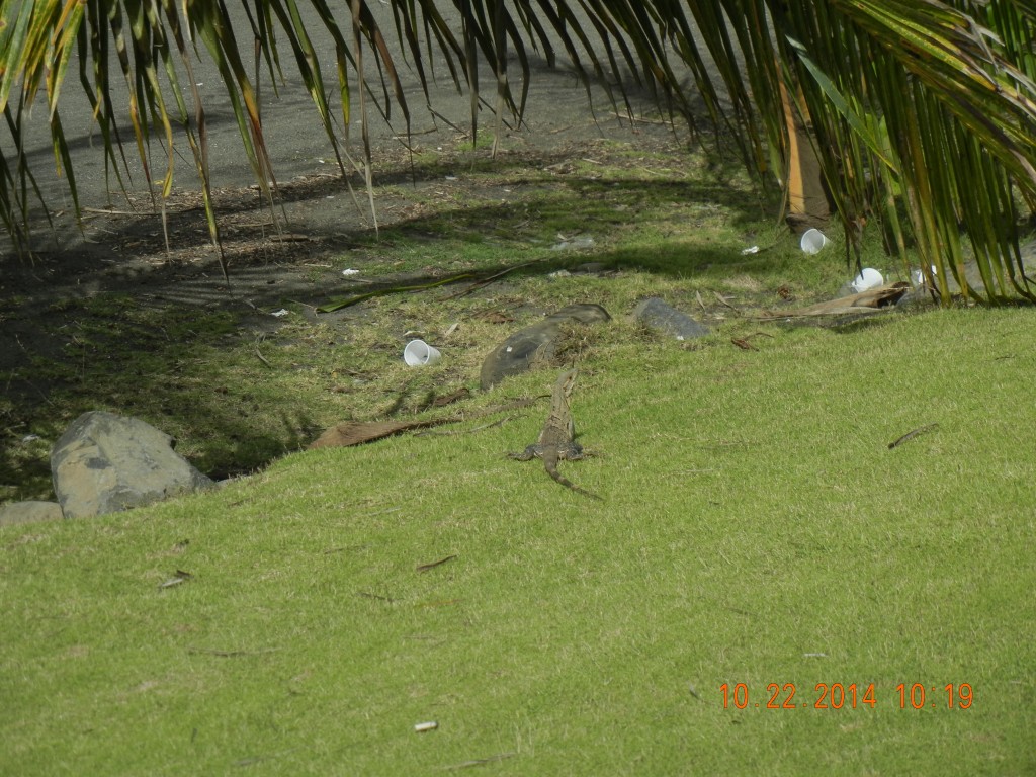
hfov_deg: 14.8
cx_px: 518
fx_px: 3980
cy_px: 388
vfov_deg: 11.1
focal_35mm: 133
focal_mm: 24
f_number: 9.2
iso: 160
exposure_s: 1/522
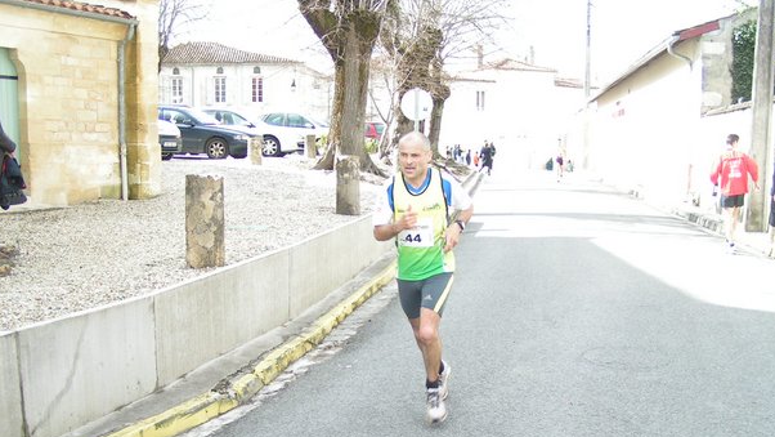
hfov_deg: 46.4
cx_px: 391
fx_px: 904
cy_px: 287
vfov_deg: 27.0
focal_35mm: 44
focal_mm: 5.8
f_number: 2.8
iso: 50
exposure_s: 1/200
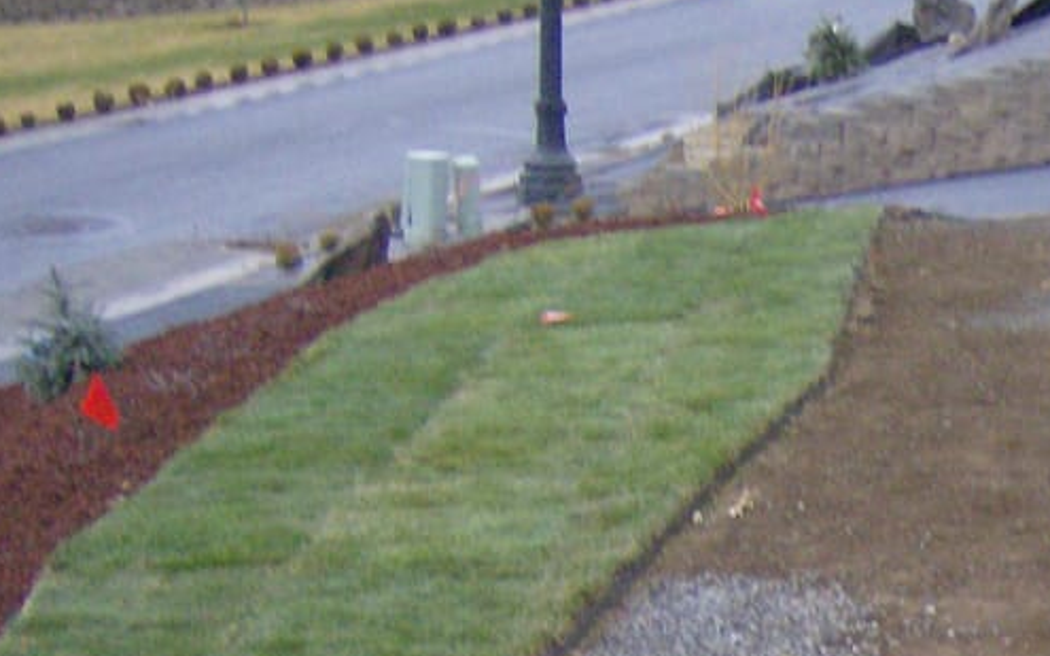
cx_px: 1349
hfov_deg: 19.0
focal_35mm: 102
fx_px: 2918
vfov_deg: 12.5
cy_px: 764
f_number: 2.8
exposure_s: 1/60.6
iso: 200
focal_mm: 6
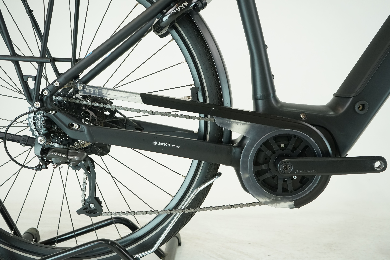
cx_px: 195
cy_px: 130
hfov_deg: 53.1
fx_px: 390
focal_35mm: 36
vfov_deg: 36.9
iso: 1600
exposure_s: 1/200
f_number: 5.6
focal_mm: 36
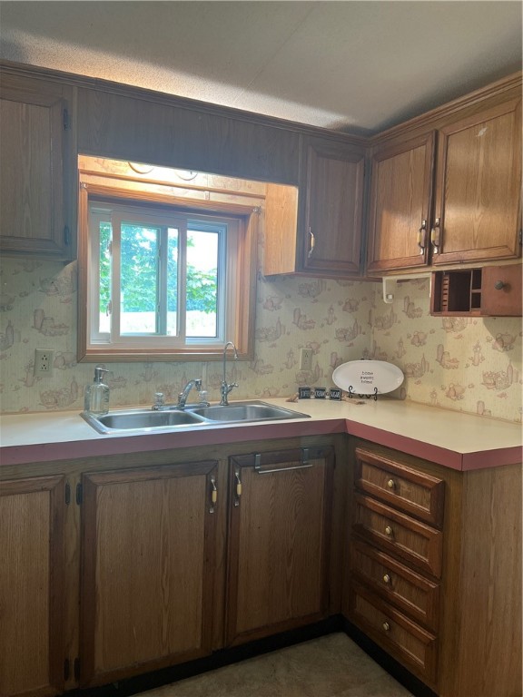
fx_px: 524
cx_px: 262
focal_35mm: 26
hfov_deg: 53.1
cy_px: 348
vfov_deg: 67.3
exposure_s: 1/60
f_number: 1.5
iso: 80
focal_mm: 5.7
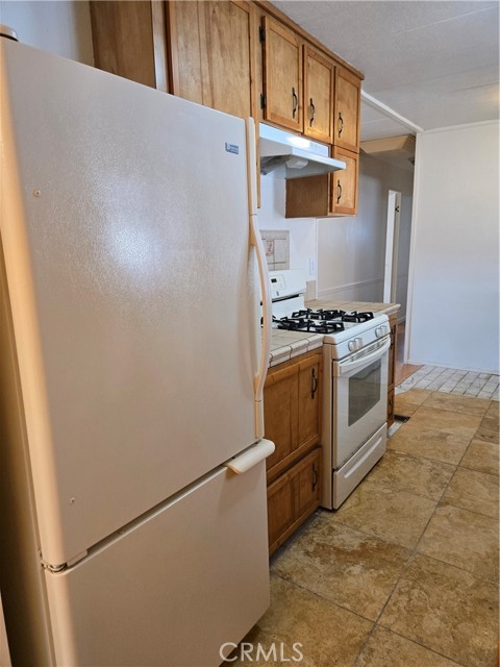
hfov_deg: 58.9
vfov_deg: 73.9
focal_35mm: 23
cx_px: 250
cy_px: 334
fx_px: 443
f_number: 1.8
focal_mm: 5.4
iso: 250
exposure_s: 1/120
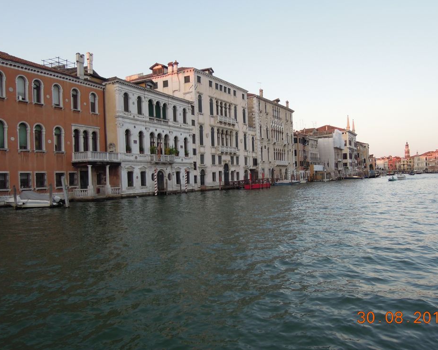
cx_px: 231
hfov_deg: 66.0
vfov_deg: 54.9
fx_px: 337
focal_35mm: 26
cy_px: 174
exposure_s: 1/250
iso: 160
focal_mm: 4.3
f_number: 2.2
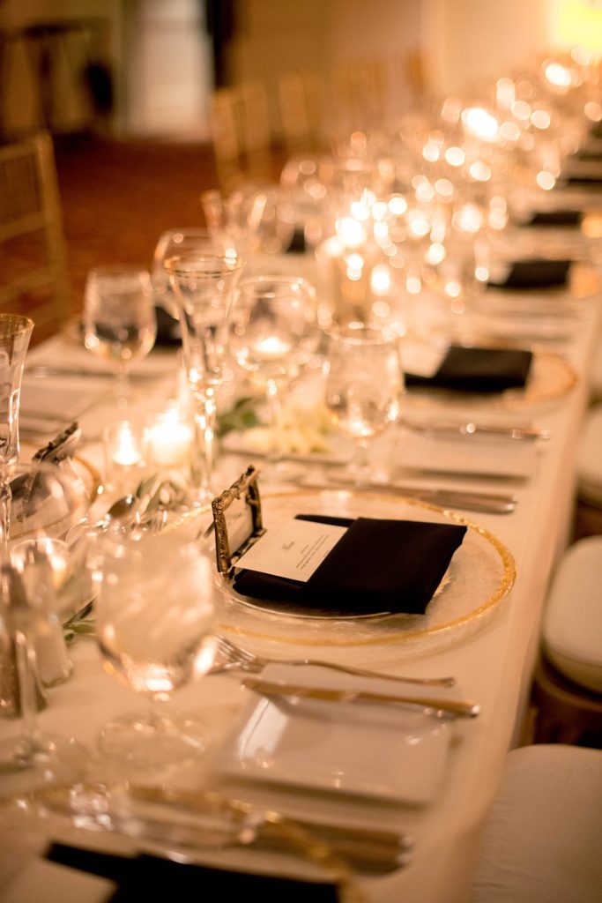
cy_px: 452
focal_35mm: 50
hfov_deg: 27.0
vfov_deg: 39.6
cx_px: 301
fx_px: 1254
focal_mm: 50
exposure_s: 1/125
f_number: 1.4
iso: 1600
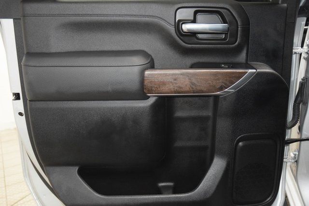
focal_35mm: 36
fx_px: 309
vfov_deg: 36.9
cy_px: 103
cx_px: 154
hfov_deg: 53.1
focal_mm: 24
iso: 3200
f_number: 3.8
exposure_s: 1/60
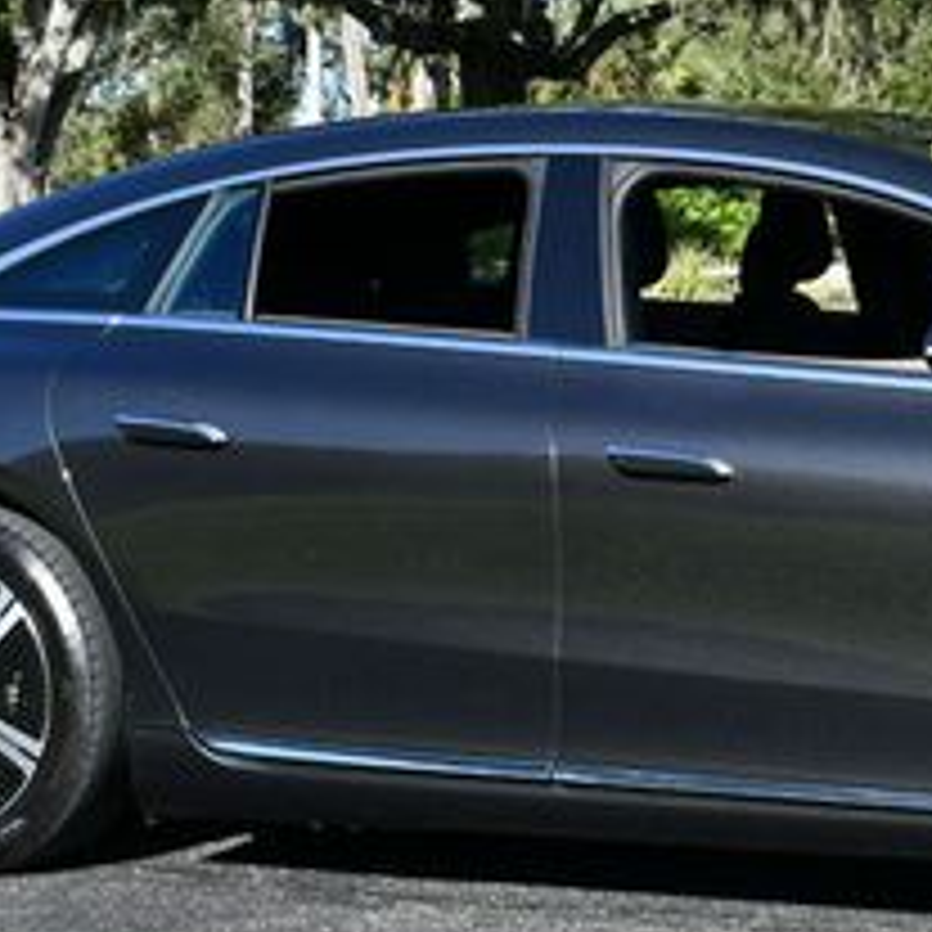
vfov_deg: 14.9
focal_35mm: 116
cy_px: 162
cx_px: 964
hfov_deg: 14.7
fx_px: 3533
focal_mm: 22
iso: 140
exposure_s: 1/250
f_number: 8
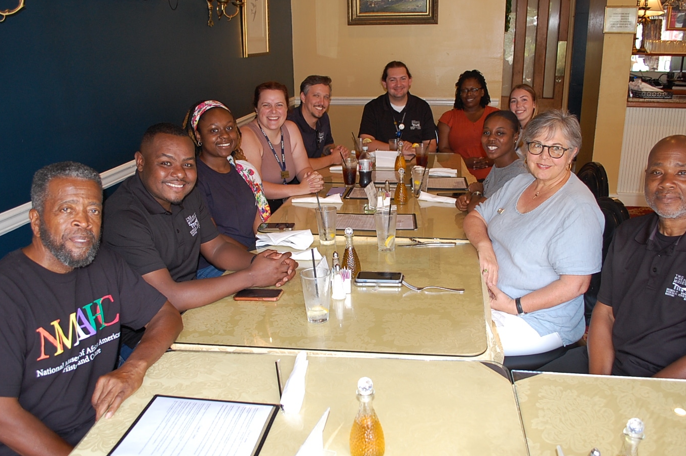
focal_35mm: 30
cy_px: 224
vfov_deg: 43.5
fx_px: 571
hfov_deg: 62.0
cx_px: 344
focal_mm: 18
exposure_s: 1/60
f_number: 3.5
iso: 400
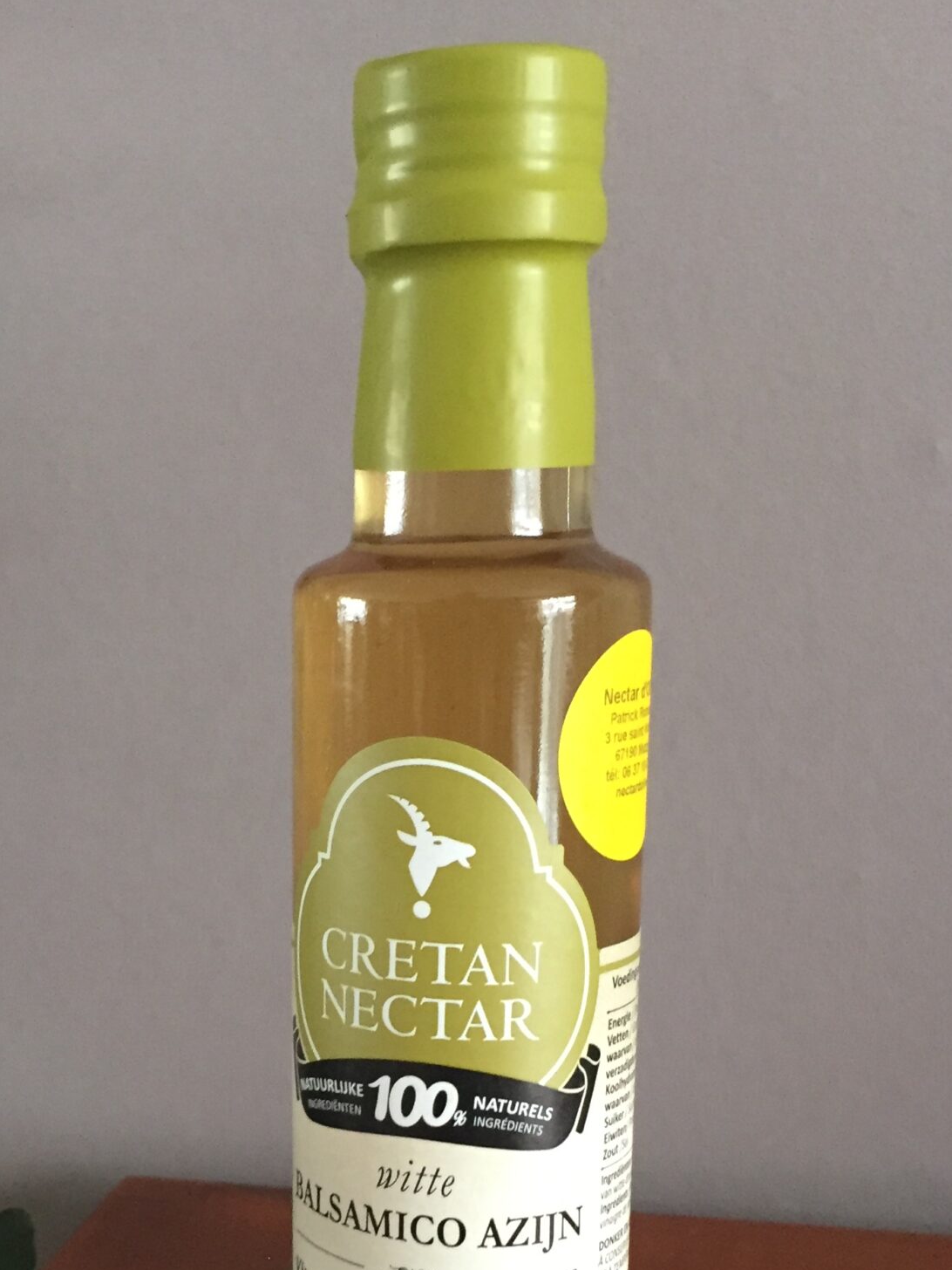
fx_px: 1870
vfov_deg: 36.6
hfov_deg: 28.0
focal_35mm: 51
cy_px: 960
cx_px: 194
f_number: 2.2
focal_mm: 4.15
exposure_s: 1/20
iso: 250
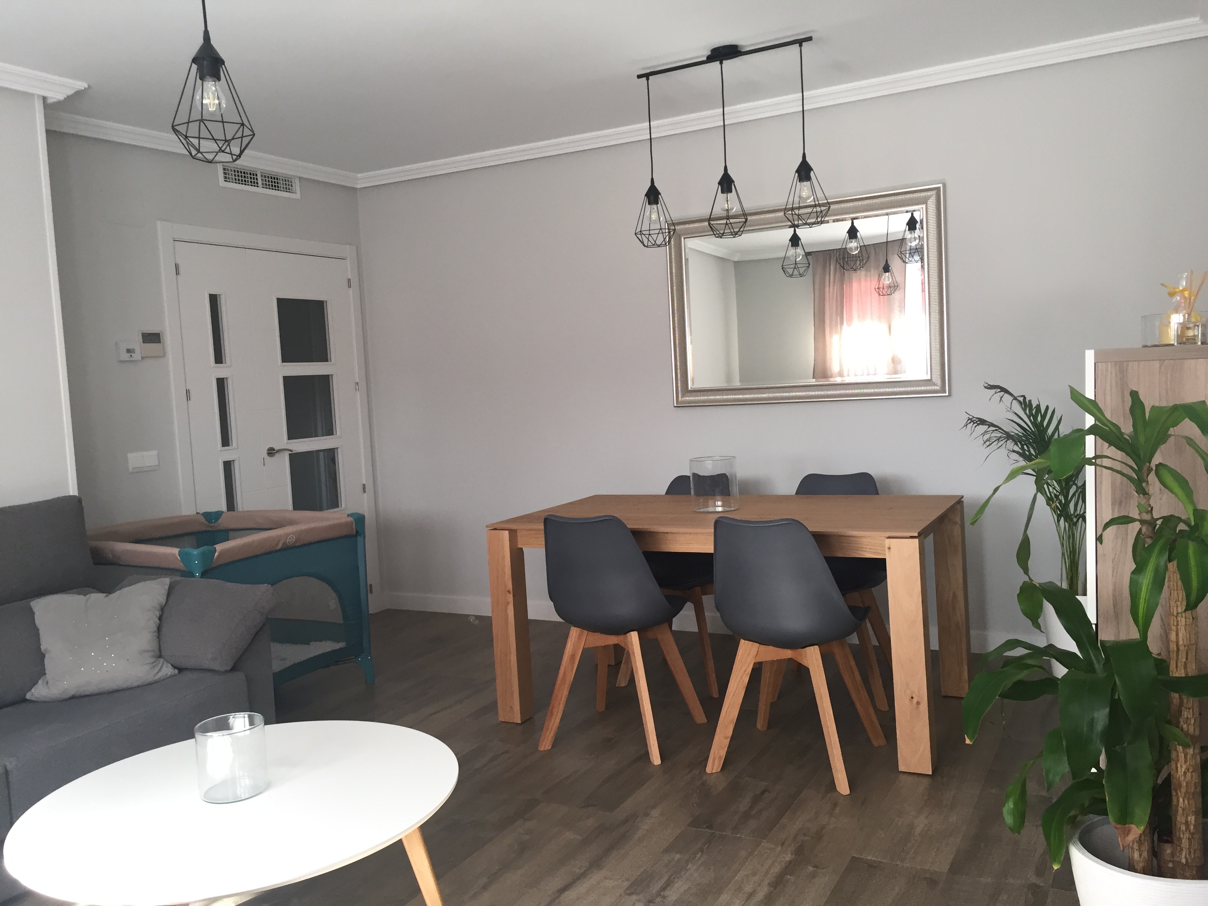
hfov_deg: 61.7
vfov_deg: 48.2
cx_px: 604
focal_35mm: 29
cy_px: 453
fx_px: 1012
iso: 40
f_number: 2.2
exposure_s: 1/33
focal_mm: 4.15
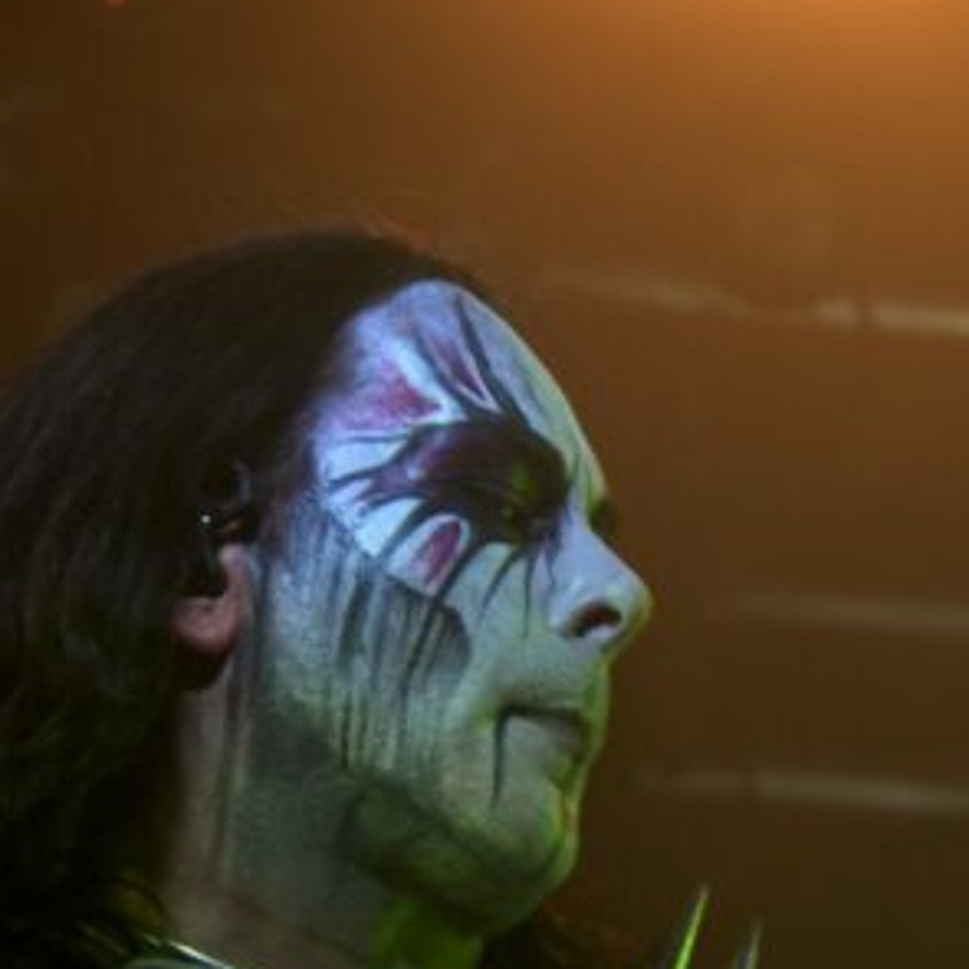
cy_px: 795
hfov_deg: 7.7
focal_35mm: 226
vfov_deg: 7.7
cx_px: 197
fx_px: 7157
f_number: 5
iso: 640
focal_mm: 68
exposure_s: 1/125
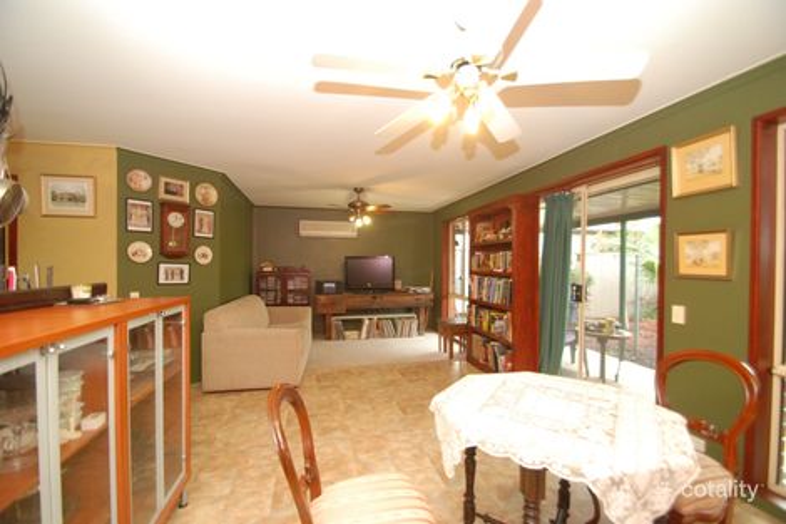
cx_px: 393
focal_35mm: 15
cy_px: 262
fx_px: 327
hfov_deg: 100.4
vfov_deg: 77.3
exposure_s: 1/60
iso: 1000
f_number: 4
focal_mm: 10
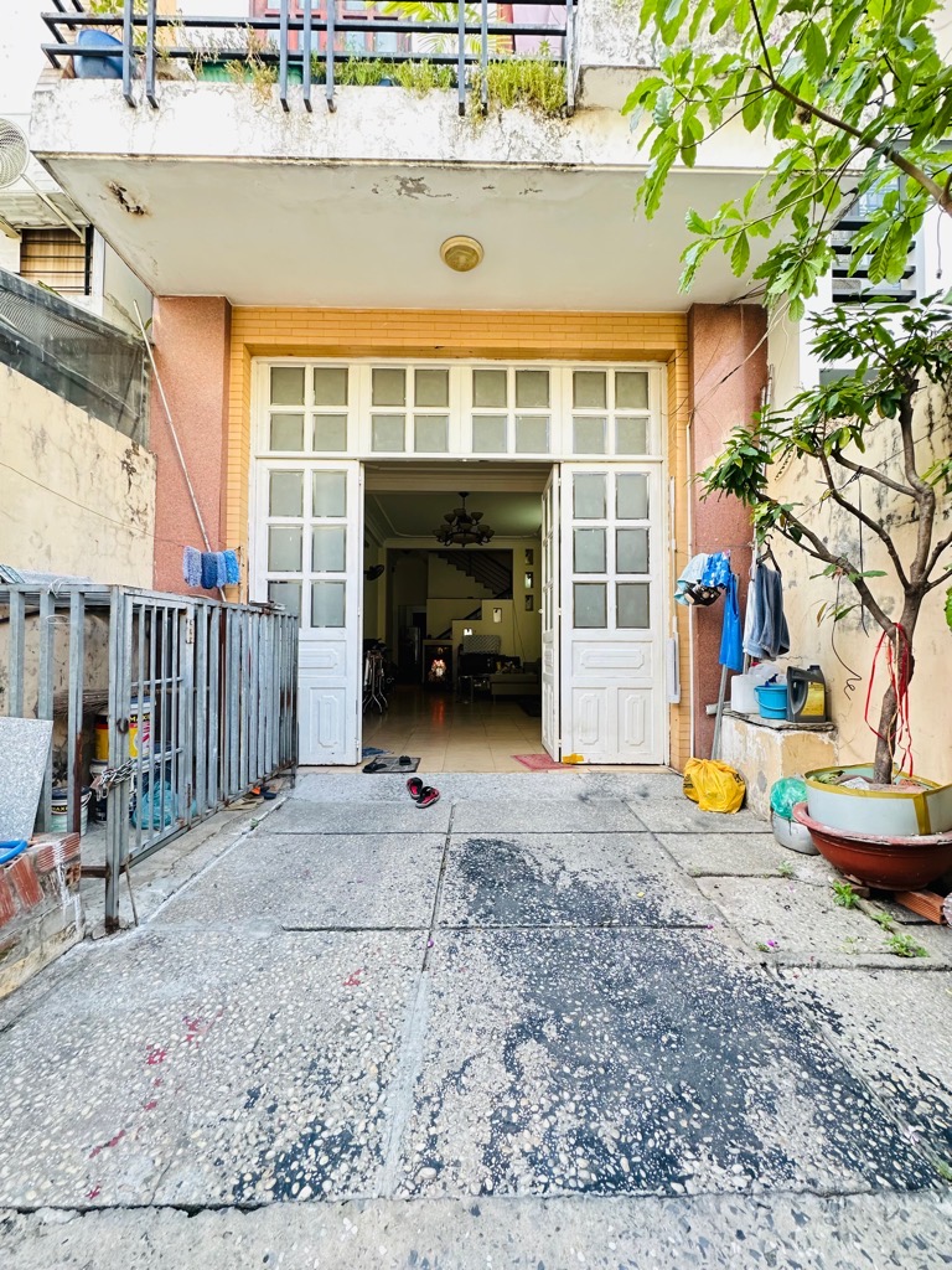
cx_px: 476
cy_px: 635
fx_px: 513
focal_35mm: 14
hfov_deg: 85.7
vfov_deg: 102.1
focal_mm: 2.22
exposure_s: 1/99
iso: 125
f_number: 2.2
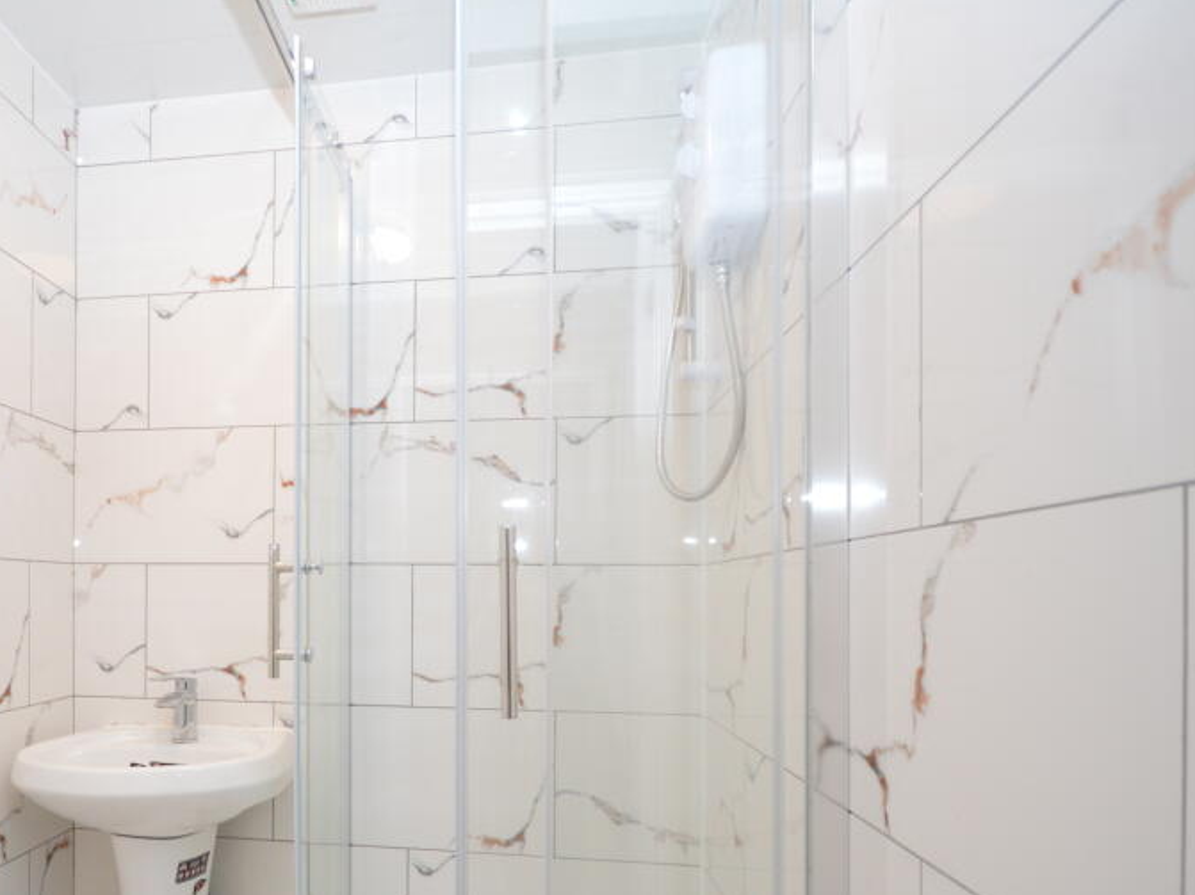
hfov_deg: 73.6
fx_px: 759
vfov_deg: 59.8
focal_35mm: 22
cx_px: 381
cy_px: 586
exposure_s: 1/60
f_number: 4
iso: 900
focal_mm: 10
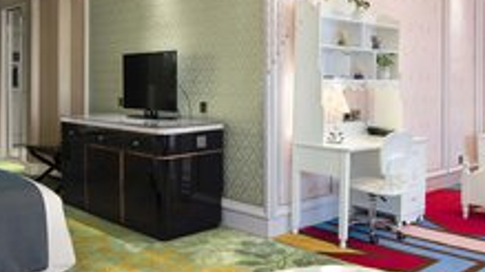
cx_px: 270
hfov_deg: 51.5
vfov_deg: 30.3
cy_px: 108
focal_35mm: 39
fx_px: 501
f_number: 11
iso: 50
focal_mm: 17
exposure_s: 5
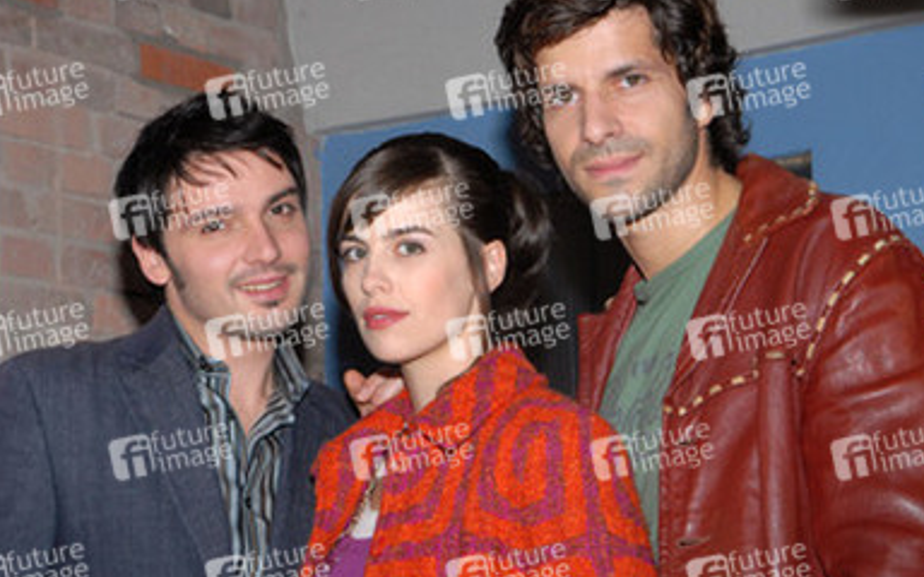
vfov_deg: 13.1
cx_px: 440
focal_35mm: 100
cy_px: 272
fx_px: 2518
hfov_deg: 20.8
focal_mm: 56
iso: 400
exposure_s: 1/60
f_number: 14
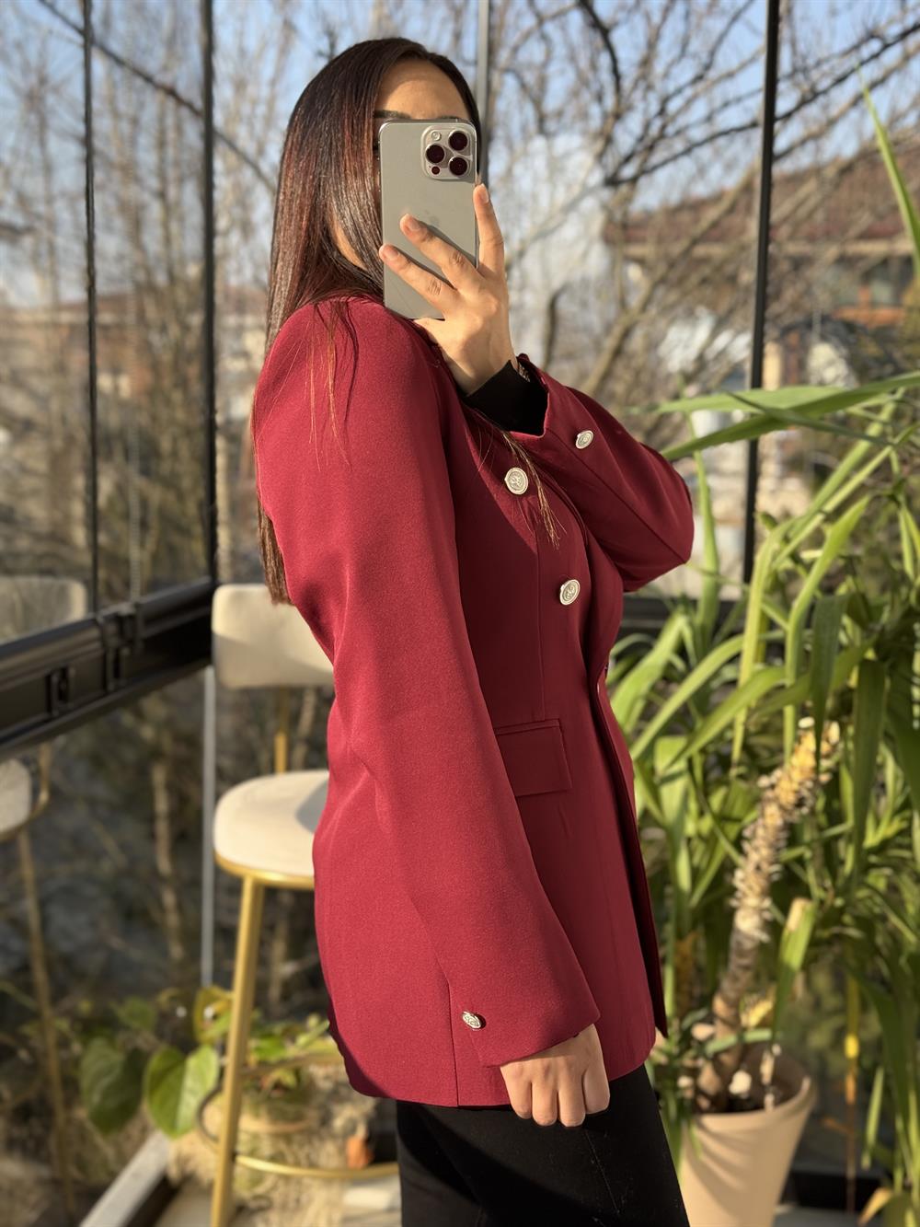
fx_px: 1701
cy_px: 614
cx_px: 460
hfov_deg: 30.3
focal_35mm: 48
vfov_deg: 39.7
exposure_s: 1/445
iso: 64
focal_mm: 6.76
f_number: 1.78
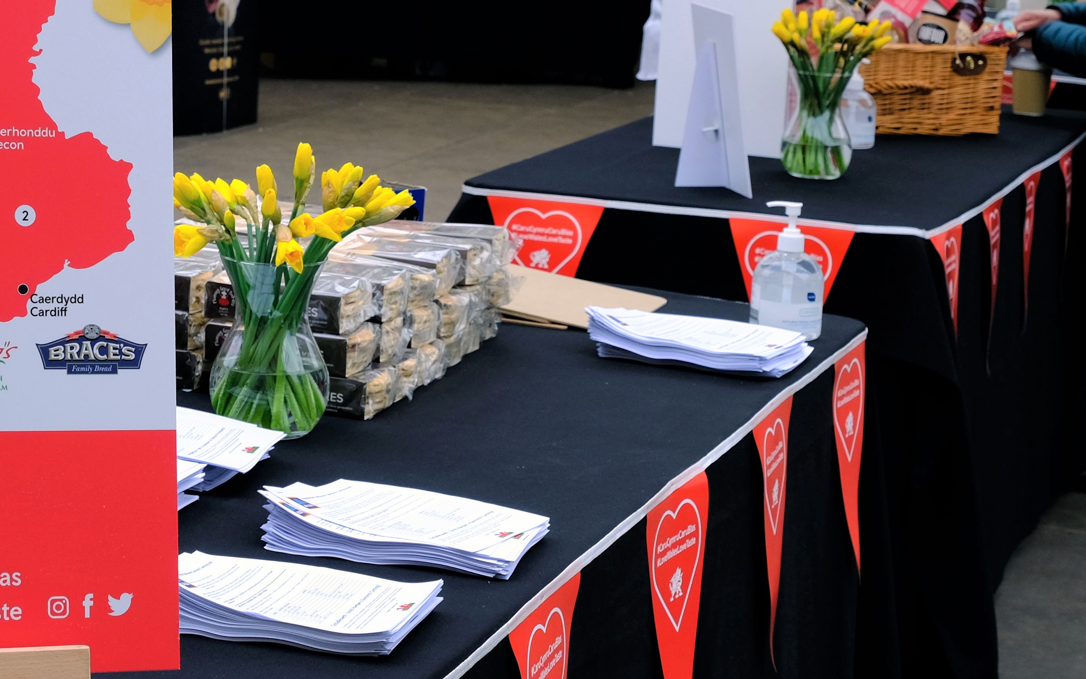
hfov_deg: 21.4
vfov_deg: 13.5
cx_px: 251
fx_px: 2842
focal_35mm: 96
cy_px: 52
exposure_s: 1/160
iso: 400
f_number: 5.6
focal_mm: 27.4
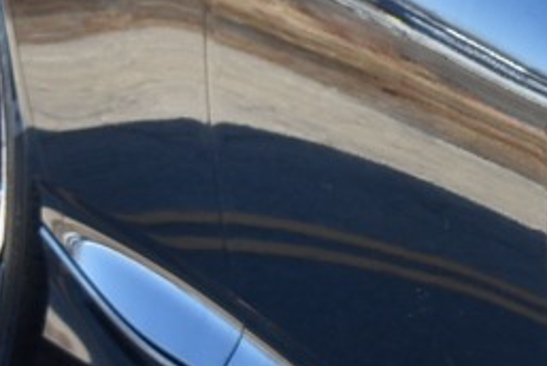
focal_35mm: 396
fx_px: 6024
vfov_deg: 3.5
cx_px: 1498
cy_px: 240
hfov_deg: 5.0
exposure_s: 1/250
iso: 220
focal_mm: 42
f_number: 8
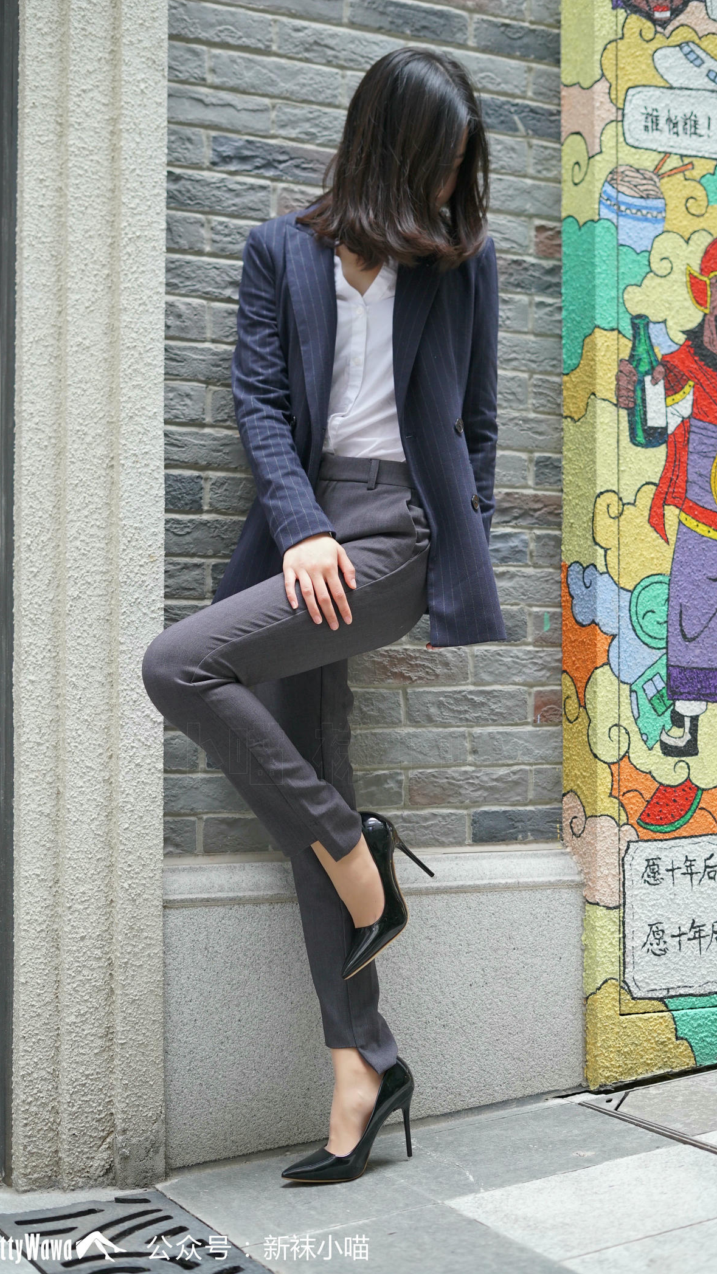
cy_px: 633
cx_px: 384
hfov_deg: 22.6
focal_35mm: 53
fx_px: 1791
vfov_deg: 39.2
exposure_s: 1/60
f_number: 2.8
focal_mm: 50
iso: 640
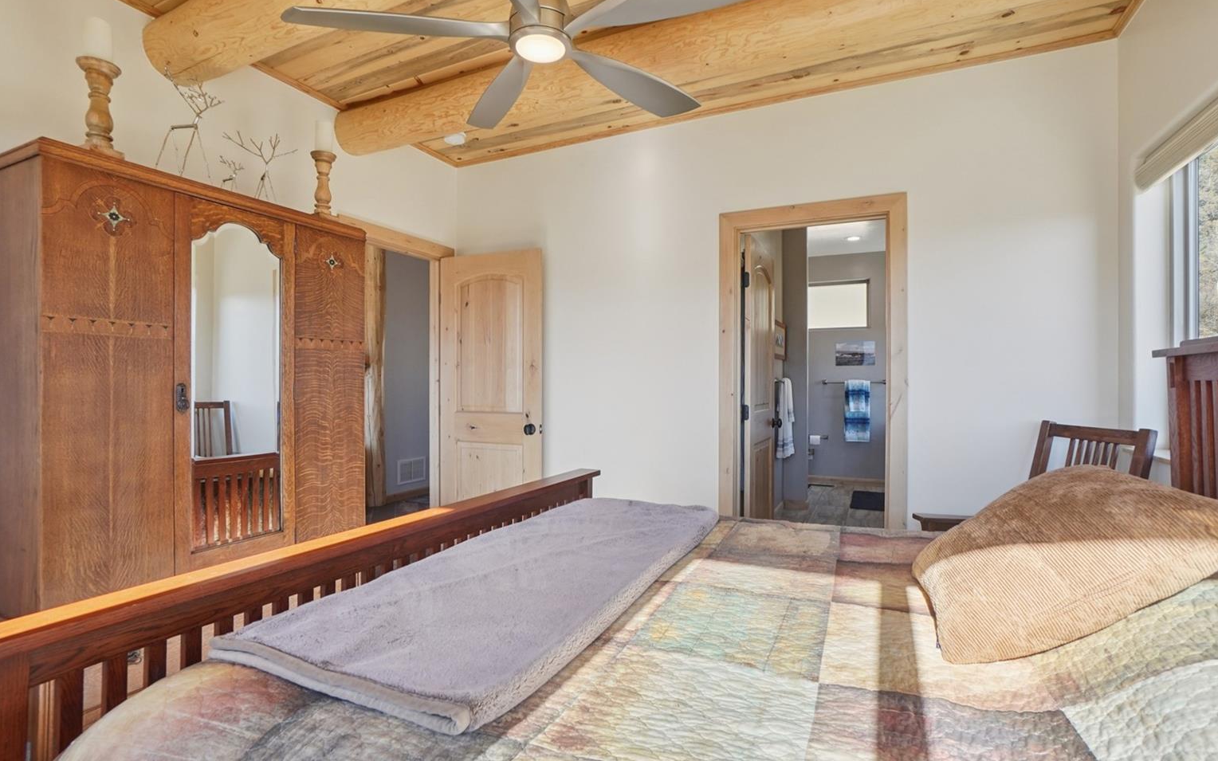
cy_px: 370
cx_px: 611
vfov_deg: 71.2
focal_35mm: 16
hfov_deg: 97.8
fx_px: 531
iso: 100
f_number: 8
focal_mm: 10
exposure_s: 1/30
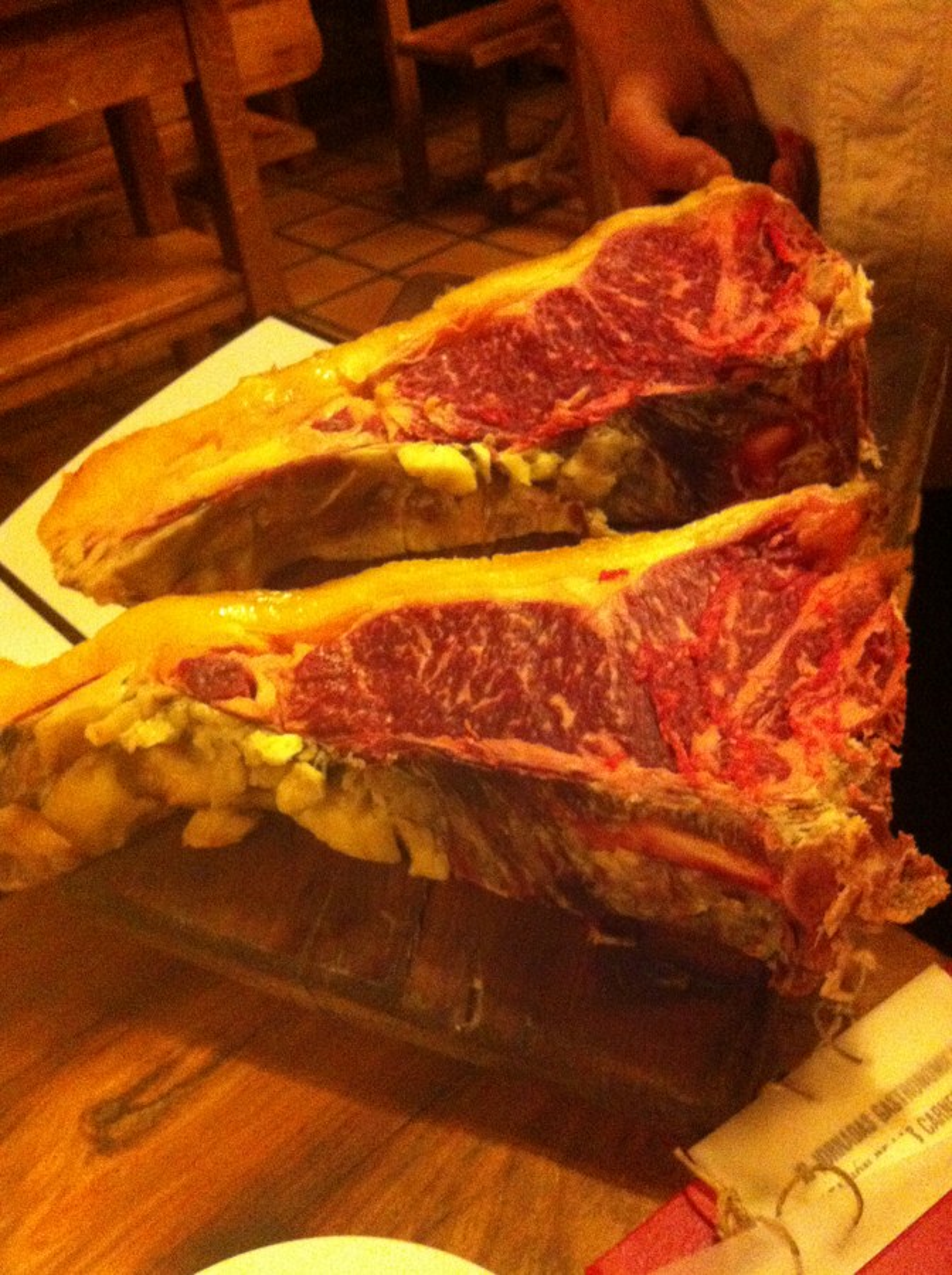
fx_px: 1287
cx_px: 476
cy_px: 638
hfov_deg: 40.6
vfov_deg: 52.7
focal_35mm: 35
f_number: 2.8
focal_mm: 3.85
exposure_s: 1/15
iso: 1000
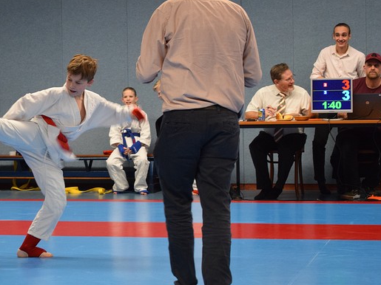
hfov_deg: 16.8
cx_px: 59
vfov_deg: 12.8
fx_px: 1276
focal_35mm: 116
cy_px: 100
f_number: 5.3
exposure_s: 1/60
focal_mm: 46
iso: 1600
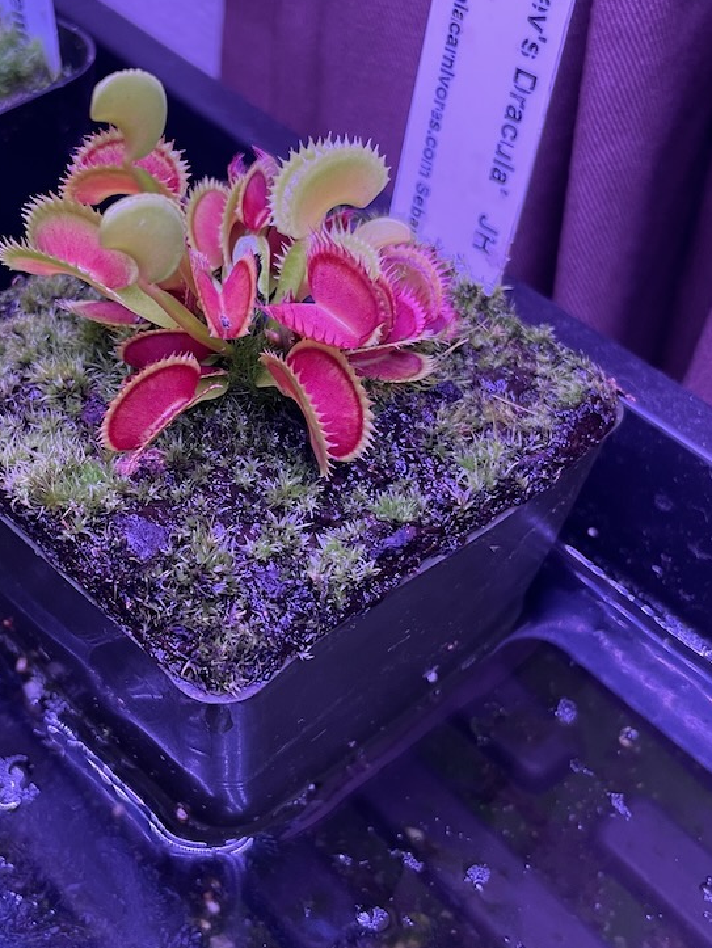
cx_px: 201
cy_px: 422
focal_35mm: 46
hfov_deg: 31.1
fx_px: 1260
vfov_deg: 41.2
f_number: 1.6
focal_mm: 4.2
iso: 80
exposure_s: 1/60
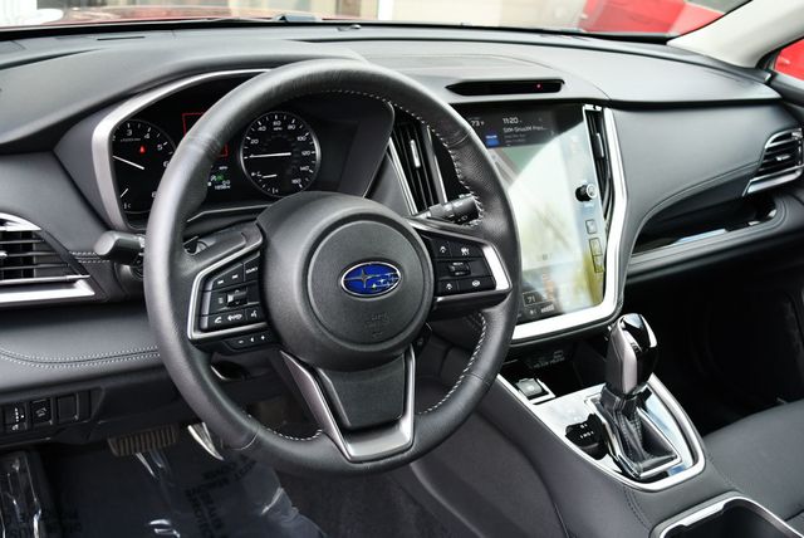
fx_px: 984
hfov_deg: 44.5
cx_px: 402
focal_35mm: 44
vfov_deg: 30.6
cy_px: 269
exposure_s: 1/250
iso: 450
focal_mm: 22
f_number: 3.8
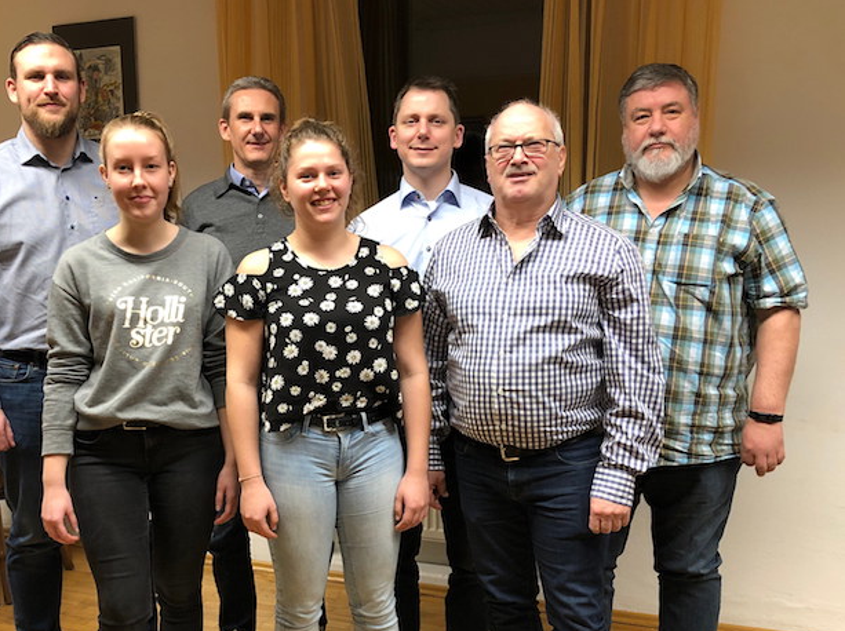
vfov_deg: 44.0
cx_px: 364
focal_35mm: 32
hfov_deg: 56.7
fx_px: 780
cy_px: 358
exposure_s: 1/25
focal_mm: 3.99
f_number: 1.8
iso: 40
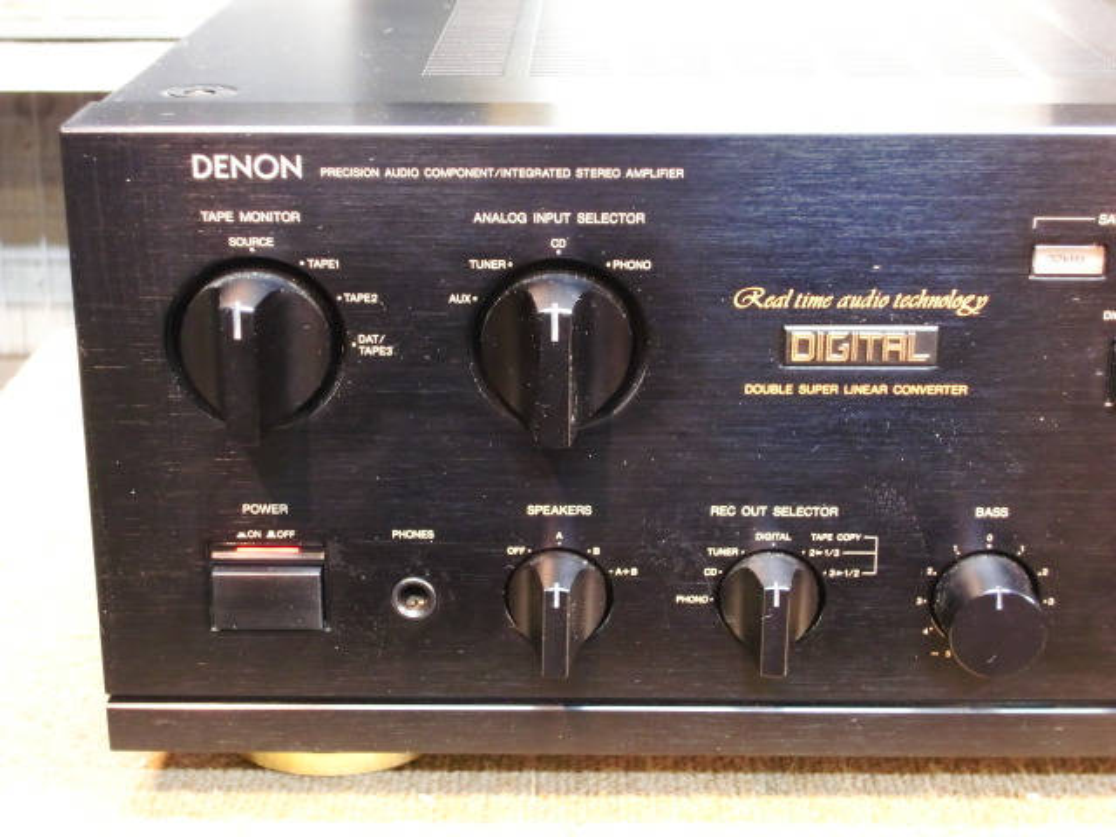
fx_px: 2128
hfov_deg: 29.4
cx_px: 558
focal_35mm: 66
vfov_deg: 22.3
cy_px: 418
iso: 400
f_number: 4.1
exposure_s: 1/3.33
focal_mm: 11.7
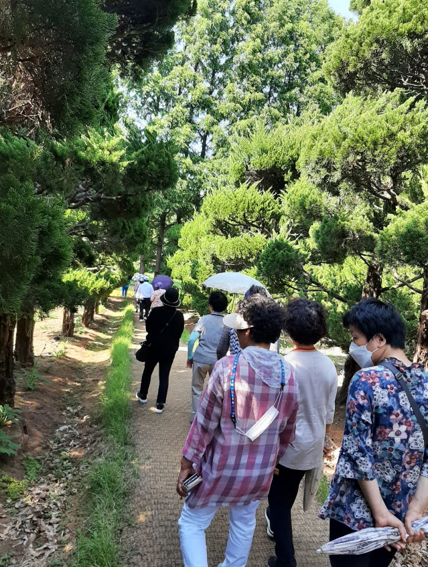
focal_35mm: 26
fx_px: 427
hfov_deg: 53.2
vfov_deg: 67.2
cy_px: 284
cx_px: 214
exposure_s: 1/228
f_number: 1.7
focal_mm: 3.93
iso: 40
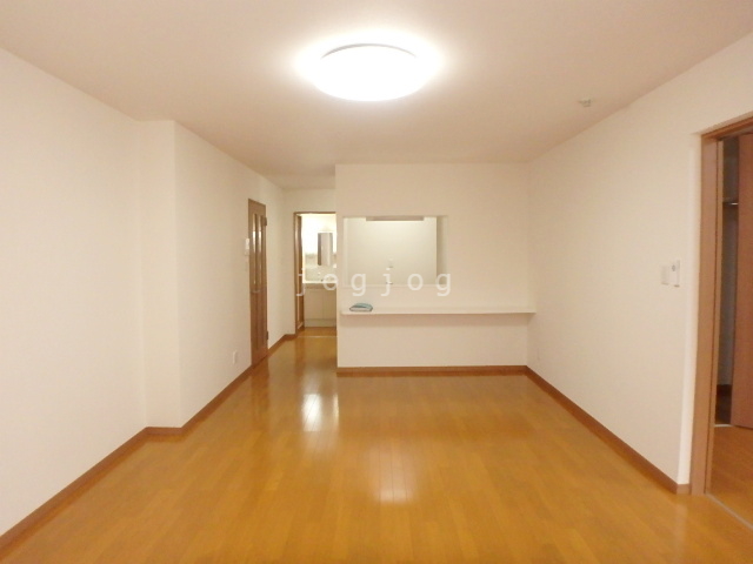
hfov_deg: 79.0
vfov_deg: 63.4
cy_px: 282
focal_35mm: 21
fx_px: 457
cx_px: 376
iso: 800
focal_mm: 3.7
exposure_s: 1/30
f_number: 3.5
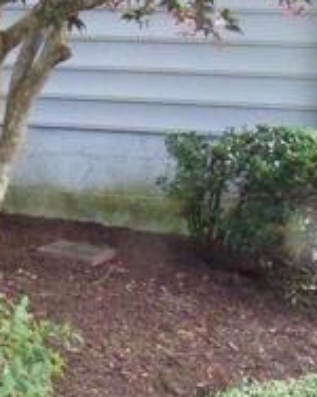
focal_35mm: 93
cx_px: -125
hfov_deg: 15.5
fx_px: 1092
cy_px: 313
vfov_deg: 20.4
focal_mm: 6.2
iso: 1600
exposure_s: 1/320
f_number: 3.5
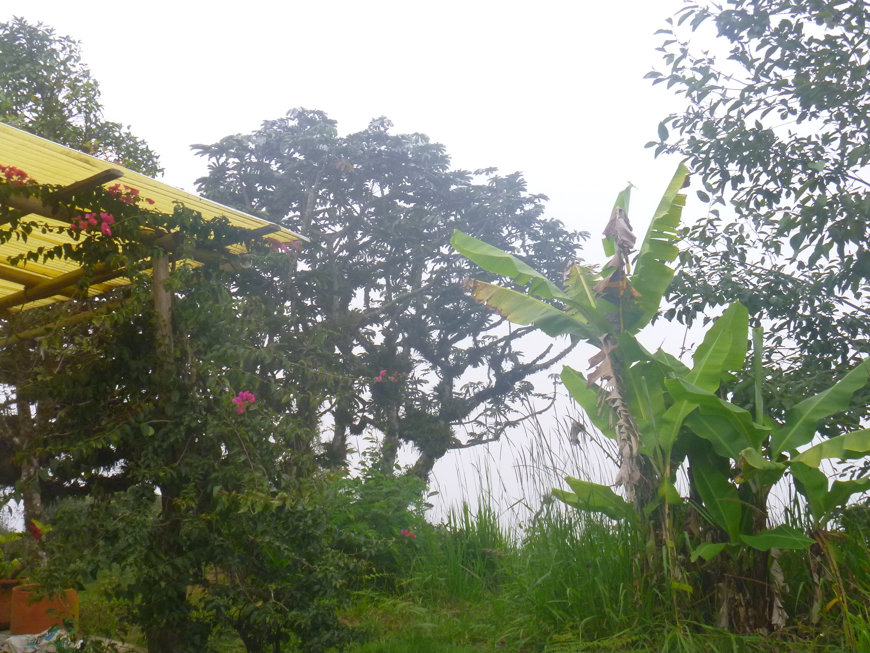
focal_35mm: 35
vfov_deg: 40.7
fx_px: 880
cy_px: 326
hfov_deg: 52.6
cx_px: 435
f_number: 5.6
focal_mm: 6.3
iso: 200
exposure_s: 1/160
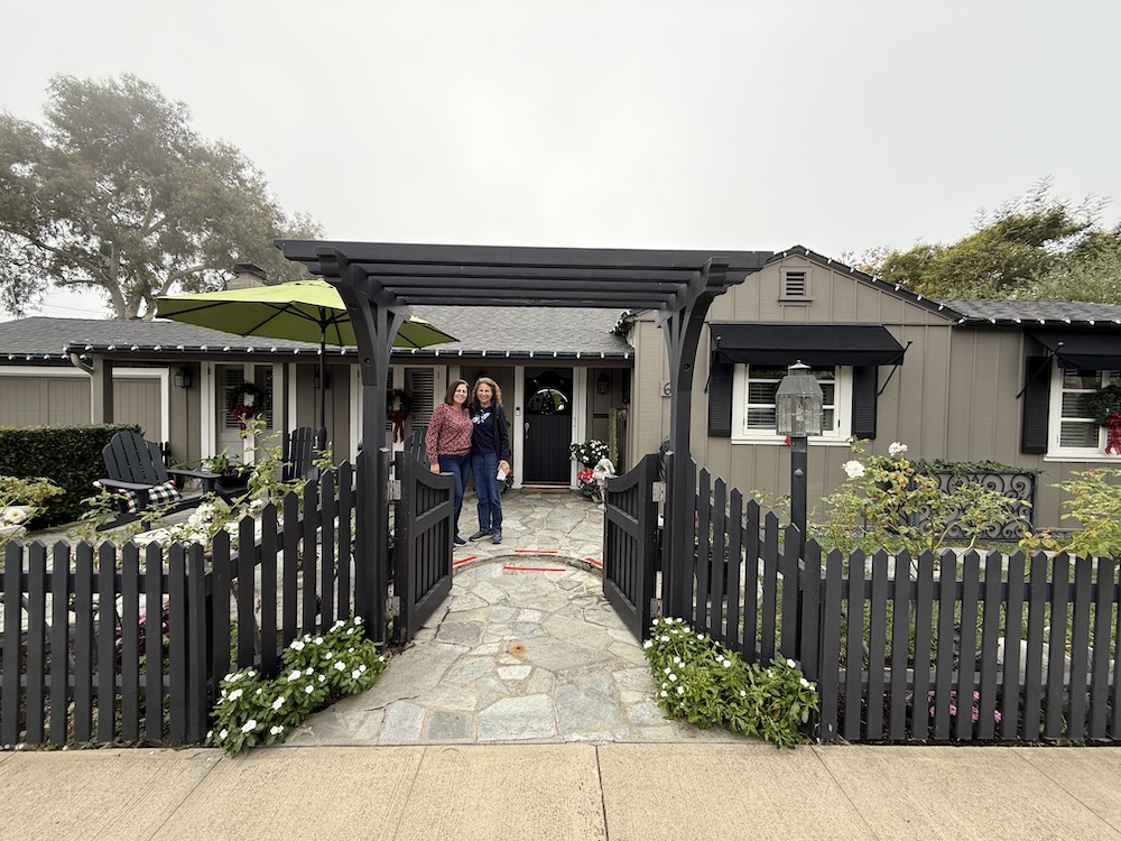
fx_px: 453
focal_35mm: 14
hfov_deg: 102.1
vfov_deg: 85.7
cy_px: 420
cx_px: 560
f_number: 2.2
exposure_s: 1/176
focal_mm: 2.22
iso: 64
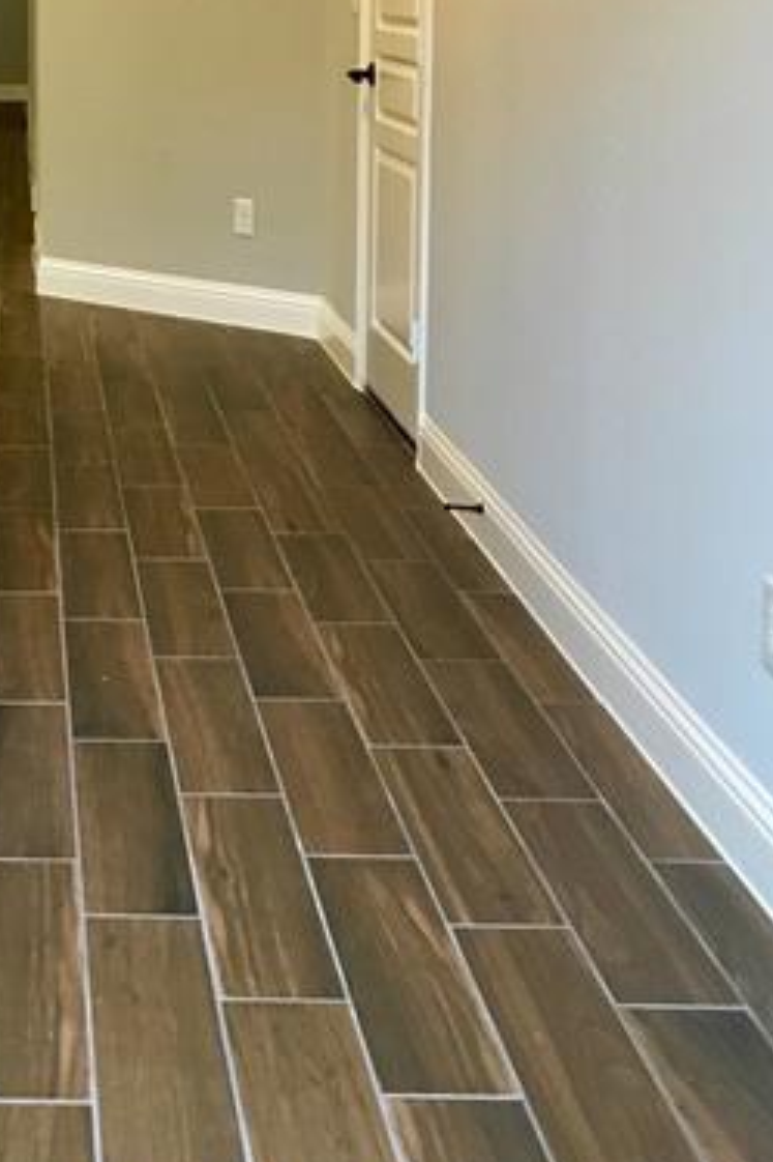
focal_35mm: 62
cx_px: -47
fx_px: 1999
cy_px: 162
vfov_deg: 31.2
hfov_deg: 21.0
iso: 200
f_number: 2.2
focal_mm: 4.15
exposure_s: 1/24
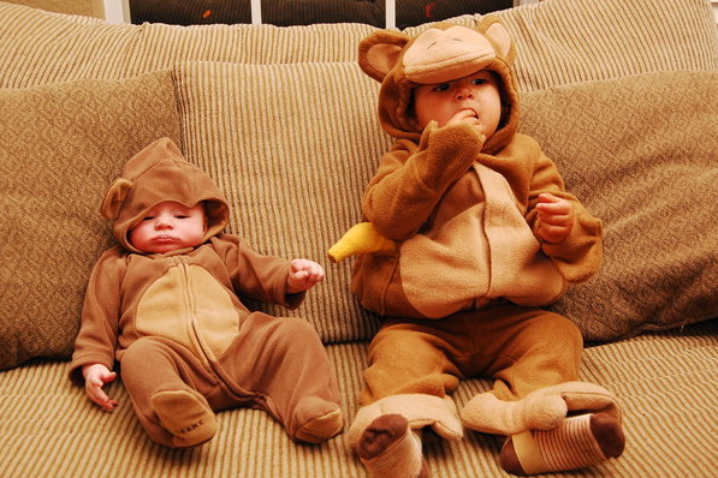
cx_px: 339
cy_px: 234
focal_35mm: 45
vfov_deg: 29.9
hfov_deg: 43.6
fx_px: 897
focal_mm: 28
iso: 800
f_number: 5.6
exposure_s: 1/60
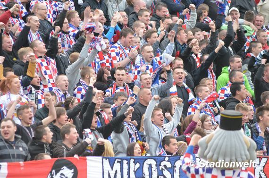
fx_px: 2683
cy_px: 89
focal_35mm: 360
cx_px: 134
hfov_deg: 5.7
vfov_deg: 3.8
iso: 1600
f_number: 5.3
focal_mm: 240
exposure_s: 1/500
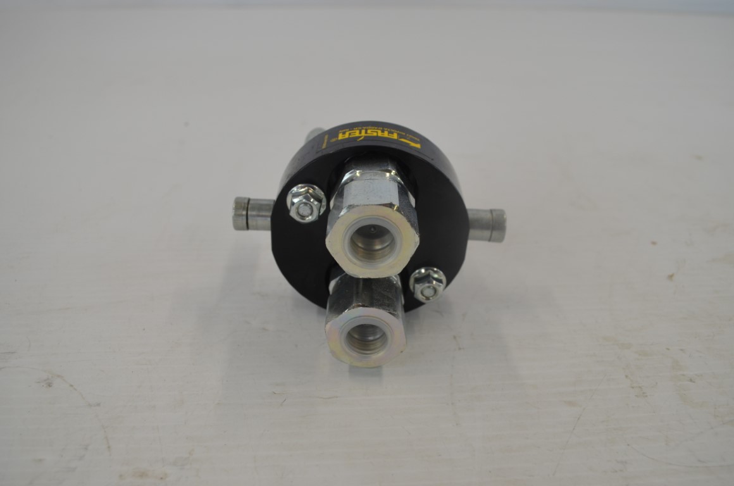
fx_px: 610
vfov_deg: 43.4
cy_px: 243
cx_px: 367
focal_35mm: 30
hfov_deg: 62.0
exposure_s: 1/125
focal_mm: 20
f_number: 5.6
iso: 400
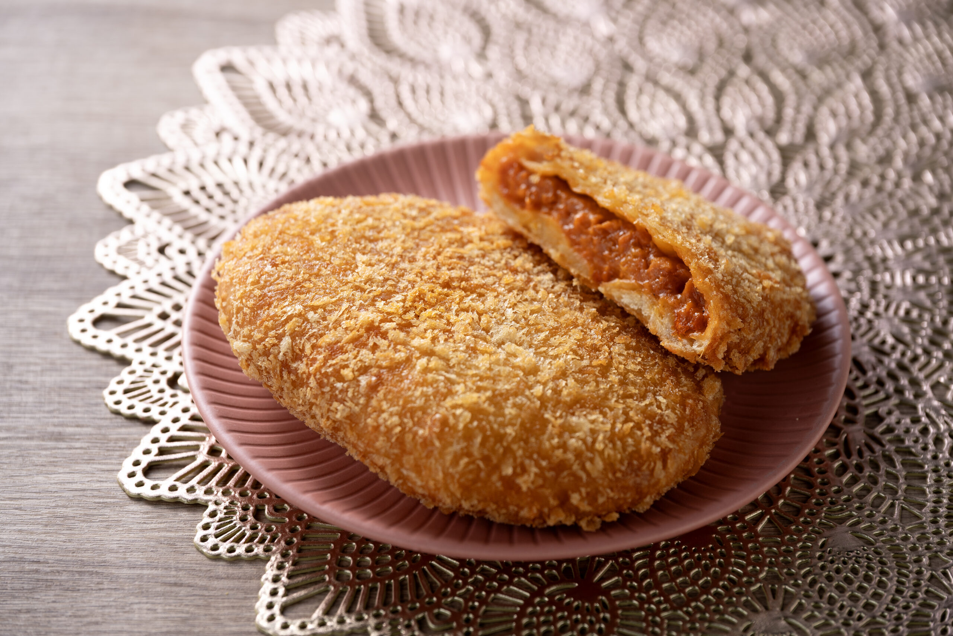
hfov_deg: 17.1
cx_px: 476
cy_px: 318
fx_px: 3177
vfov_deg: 11.4
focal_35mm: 120
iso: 100
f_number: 5.6
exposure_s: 1/200
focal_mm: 120
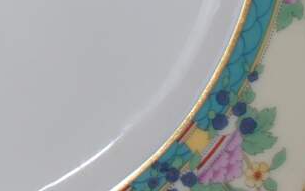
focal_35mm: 181
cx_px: -123
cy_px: -90
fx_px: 1505
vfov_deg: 7.1
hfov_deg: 11.2
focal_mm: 18
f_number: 4
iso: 200
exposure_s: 1/160
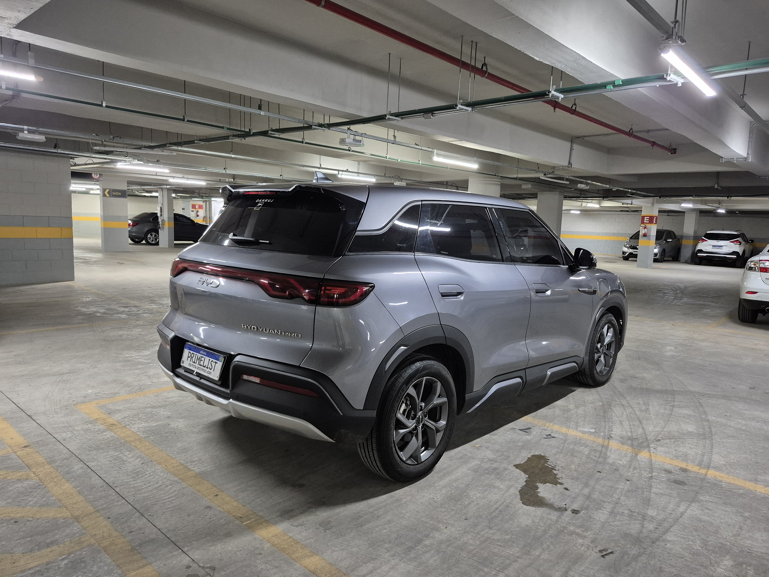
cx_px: 384
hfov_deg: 73.9
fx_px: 511
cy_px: 288
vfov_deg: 58.9
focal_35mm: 23
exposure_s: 1/60
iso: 800
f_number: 1.8
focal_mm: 5.4
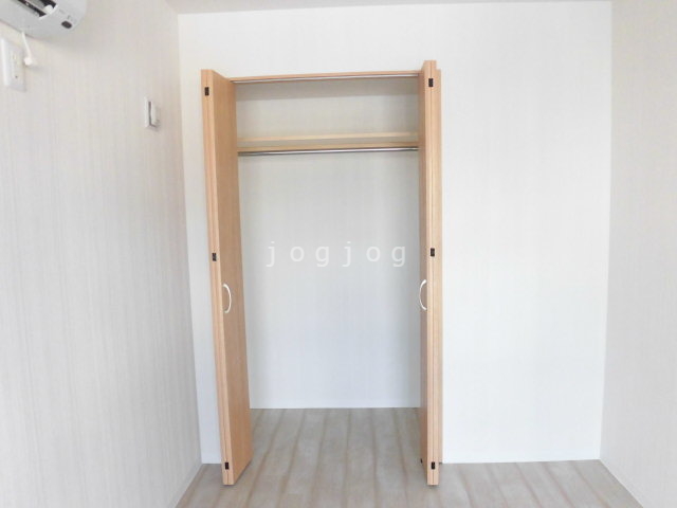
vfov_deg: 56.8
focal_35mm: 24
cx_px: 338
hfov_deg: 71.6
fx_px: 469
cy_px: 254
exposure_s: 1/50
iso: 200
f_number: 3.1
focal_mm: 4.3
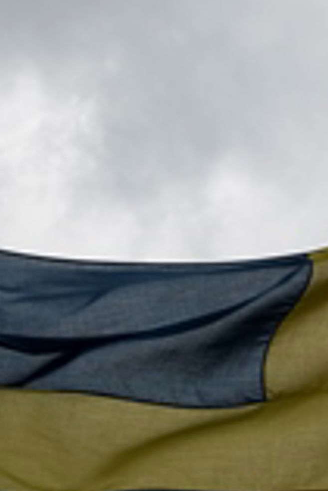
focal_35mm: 203
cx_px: 232
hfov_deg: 6.8
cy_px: 438
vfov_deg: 10.1
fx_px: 2773
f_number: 8
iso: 100
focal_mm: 50
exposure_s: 1/250
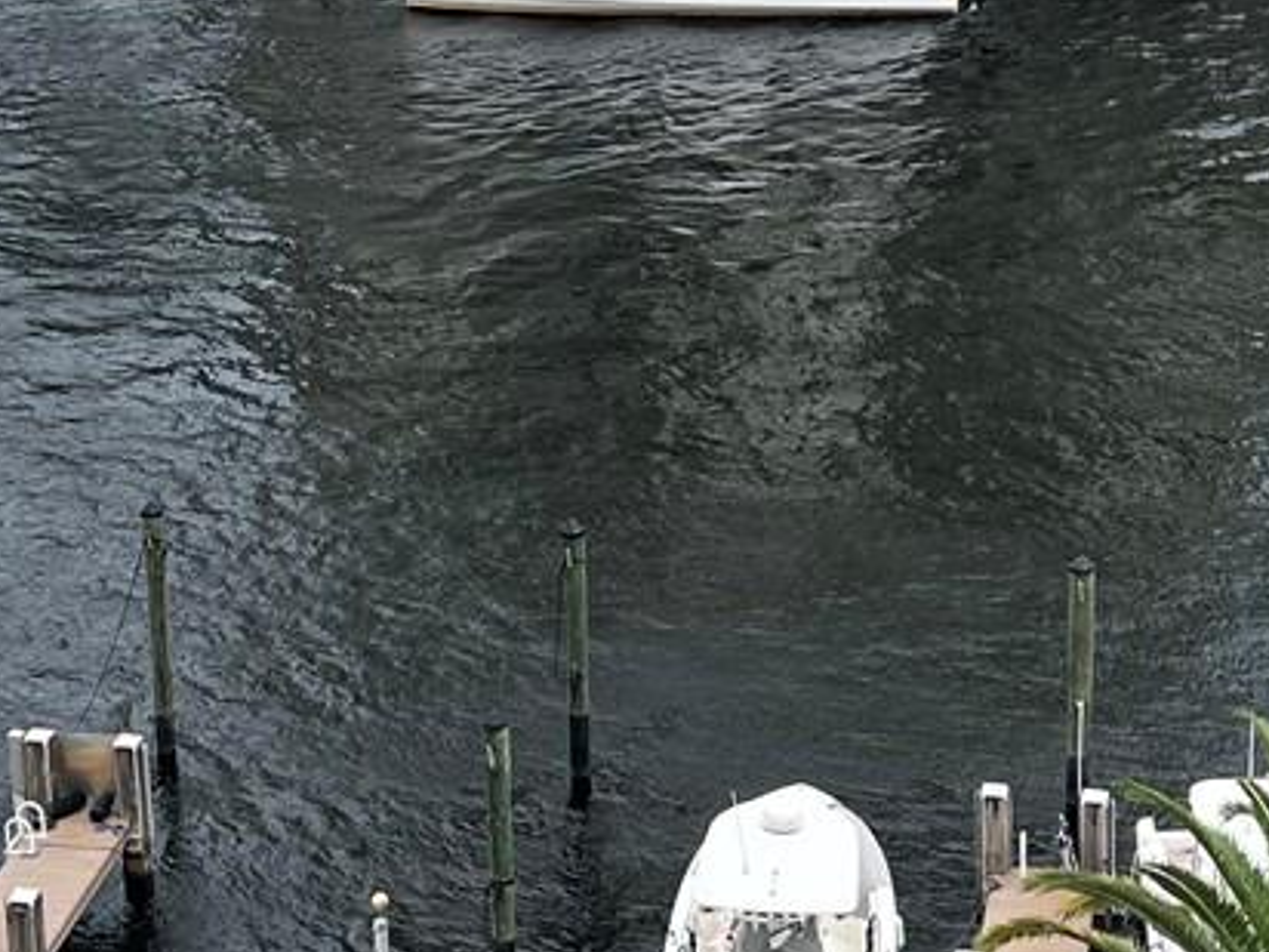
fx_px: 3703
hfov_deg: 19.4
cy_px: 407
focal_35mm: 101
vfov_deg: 14.6
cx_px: 517
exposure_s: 1/1972
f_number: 1.5
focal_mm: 5.7
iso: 50
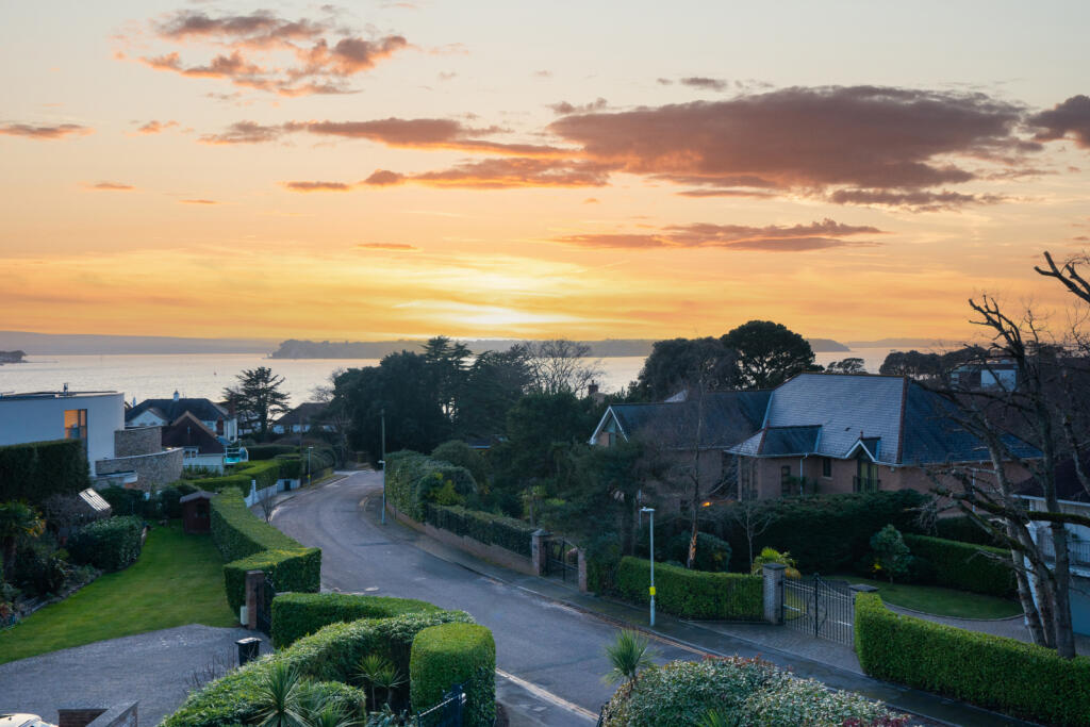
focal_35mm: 35
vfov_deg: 37.9
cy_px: 364
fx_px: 1060
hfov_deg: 54.4
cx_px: 545
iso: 800
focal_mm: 35
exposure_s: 1/6
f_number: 13
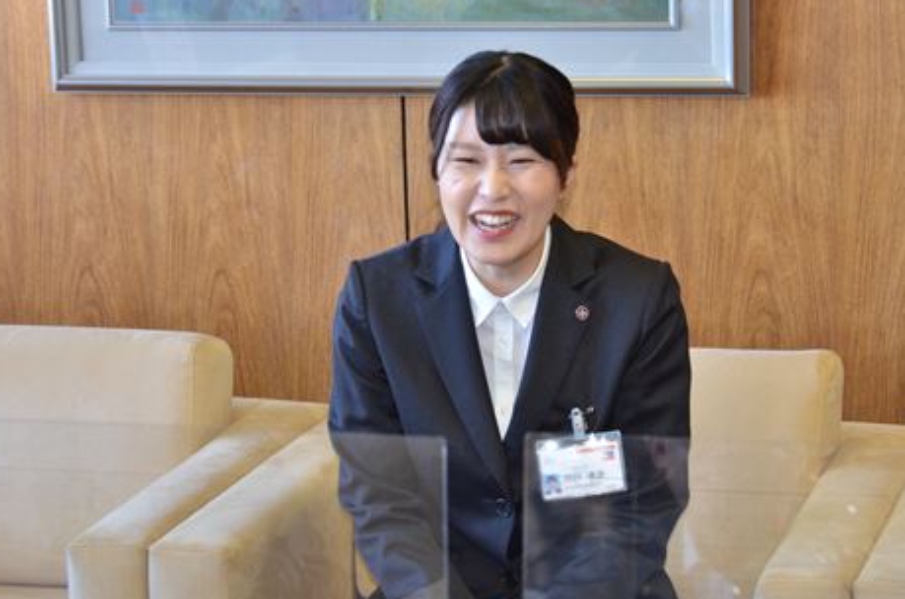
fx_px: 2785
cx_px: 438
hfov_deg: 18.5
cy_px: 308
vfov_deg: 12.3
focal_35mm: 111
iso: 1250
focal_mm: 68
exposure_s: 1/125
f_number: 5.6
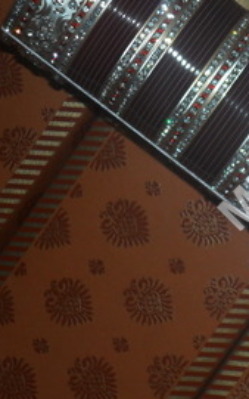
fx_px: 1573
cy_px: 154
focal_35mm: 145
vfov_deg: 14.4
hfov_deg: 8.9
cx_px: 301
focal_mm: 13.2
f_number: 3.9
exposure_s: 1/60
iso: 100
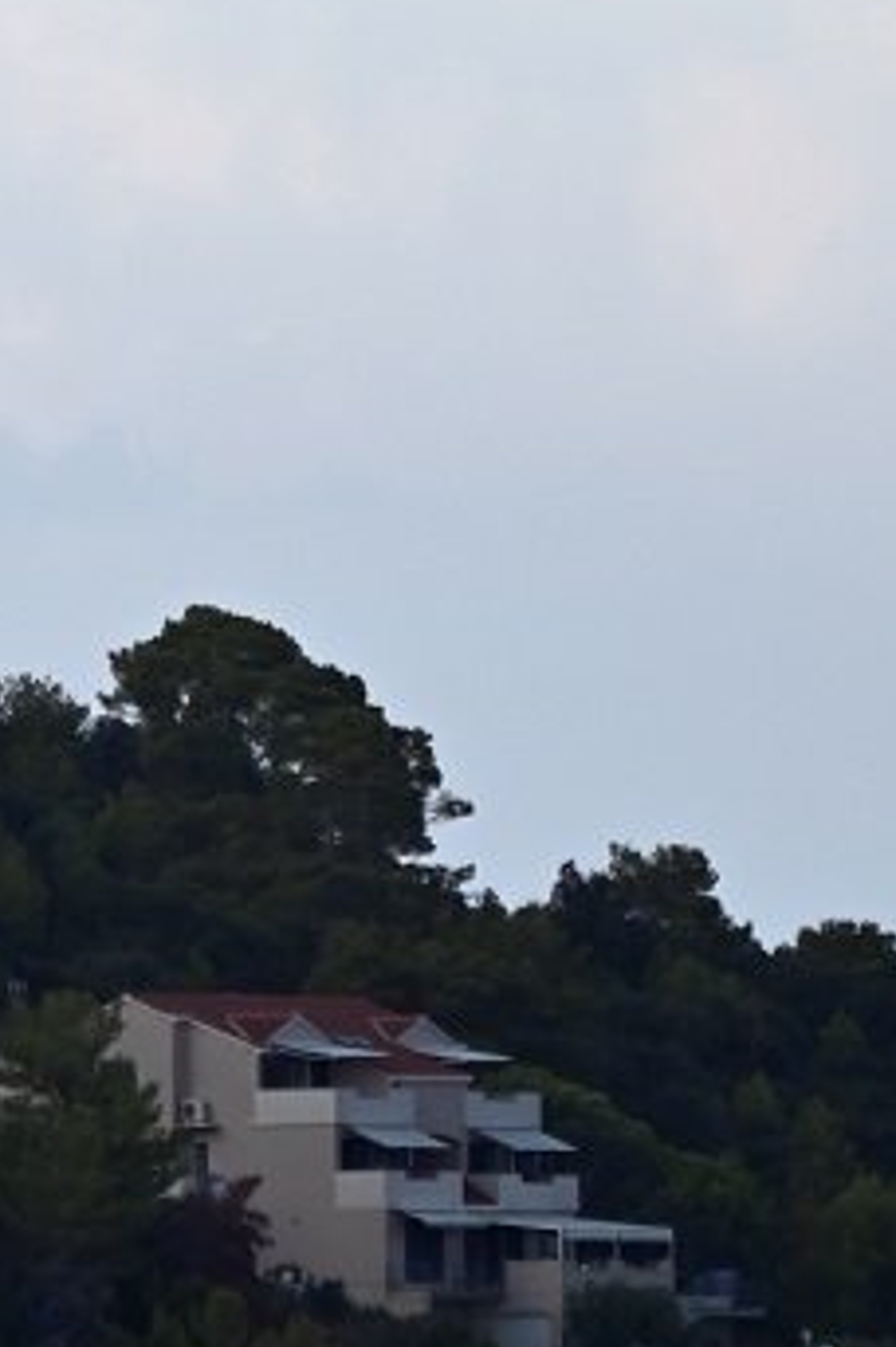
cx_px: -375
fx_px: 42568
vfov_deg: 1.8
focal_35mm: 1138
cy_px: 295
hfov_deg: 1.2
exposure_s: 1/1000
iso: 400
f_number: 5.6
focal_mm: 300
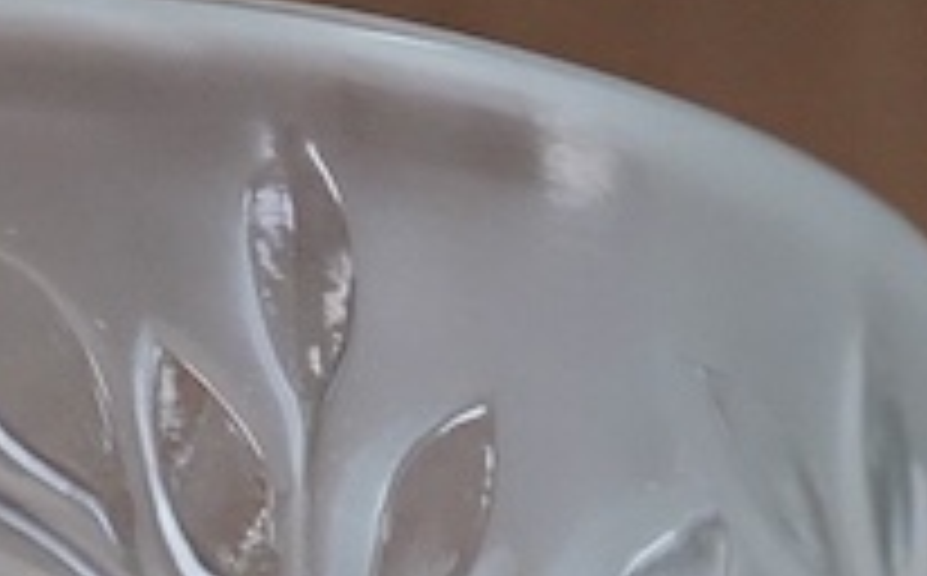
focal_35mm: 251
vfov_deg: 5.1
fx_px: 6331
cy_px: 1332
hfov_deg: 8.2
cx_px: -326
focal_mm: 30
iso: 3200
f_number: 10
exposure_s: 1/250
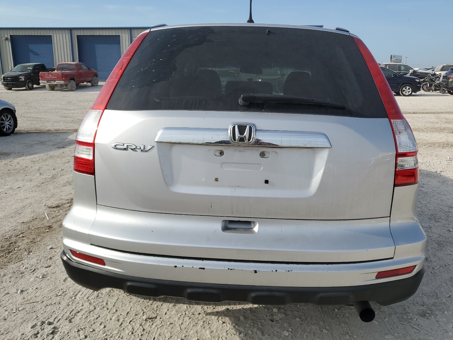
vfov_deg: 48.2
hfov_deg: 61.6
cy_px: 170
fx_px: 380
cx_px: 234
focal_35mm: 29
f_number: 1.5
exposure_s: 1/3333
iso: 50
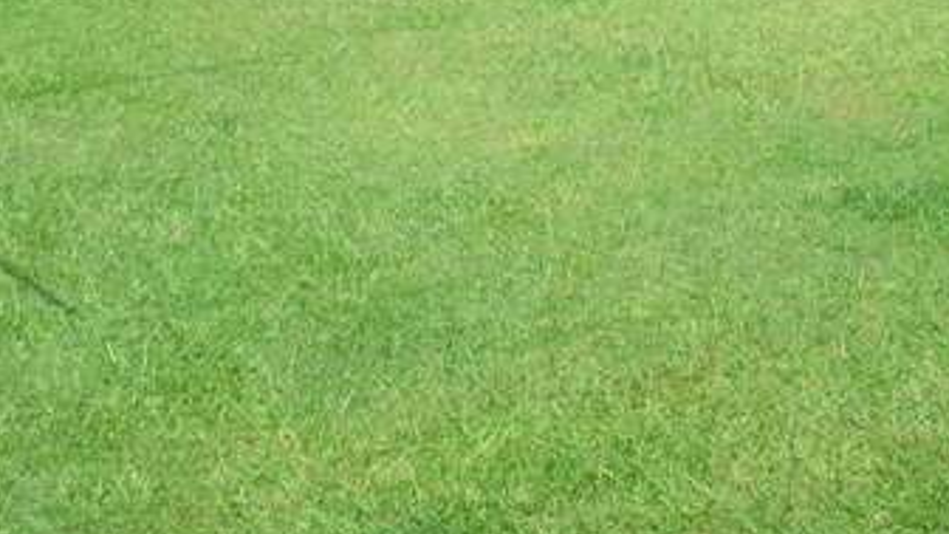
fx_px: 1711
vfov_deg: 17.3
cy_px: -16
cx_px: 520
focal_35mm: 68
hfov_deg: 31.0
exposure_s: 1/154
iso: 50
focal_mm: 5.8
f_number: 5.6
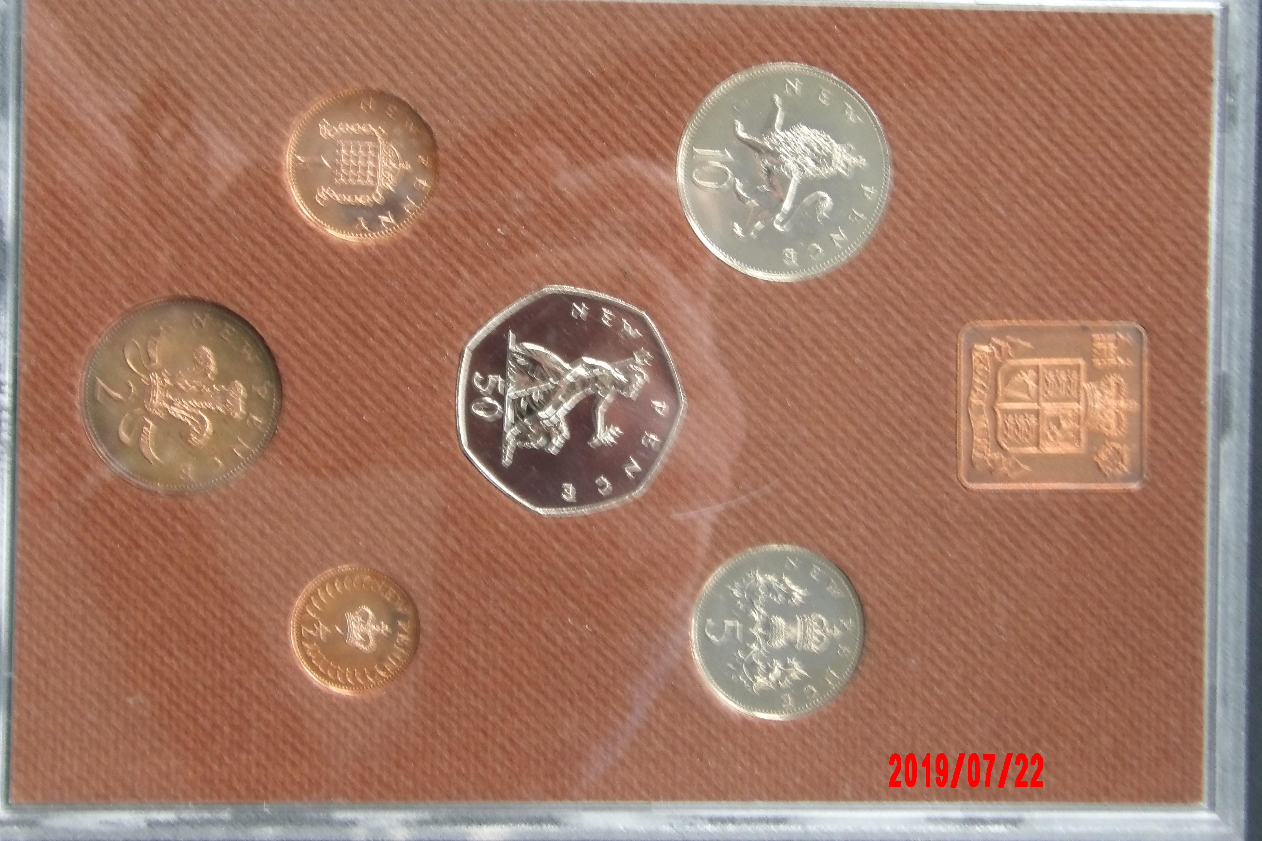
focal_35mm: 86
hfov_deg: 23.6
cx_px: 633
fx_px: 3014
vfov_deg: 15.9
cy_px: 399
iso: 321
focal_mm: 14.7
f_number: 4.6
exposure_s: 1/15
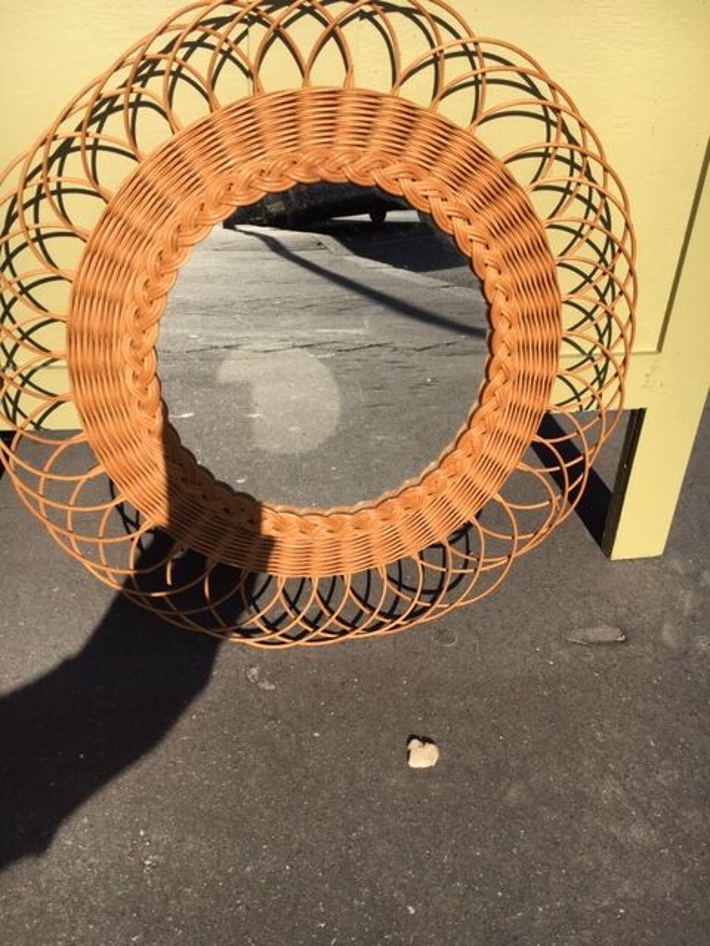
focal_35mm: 29
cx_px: 355
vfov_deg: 61.7
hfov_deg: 48.2
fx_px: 793
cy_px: 473
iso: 25
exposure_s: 1/1832
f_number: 2.2
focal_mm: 4.15
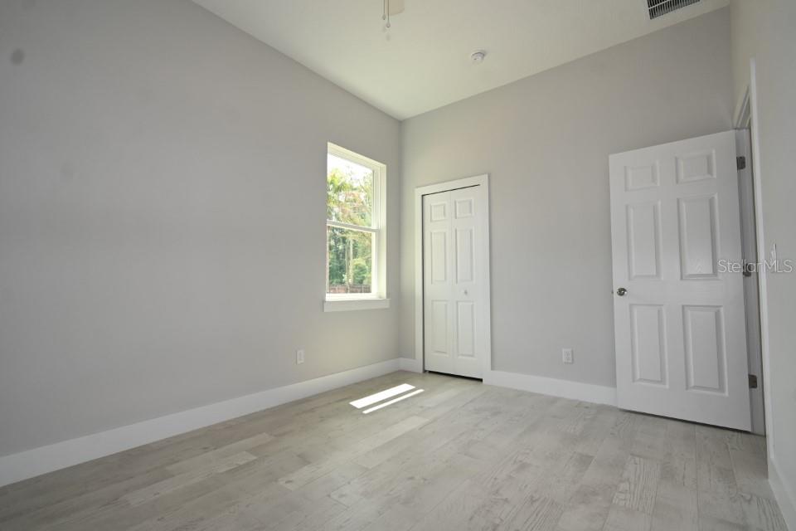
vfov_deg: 77.3
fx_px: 332
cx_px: 398
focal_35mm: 15
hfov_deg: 100.4
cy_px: 266
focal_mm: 10
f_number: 5.6
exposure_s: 1/125
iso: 200
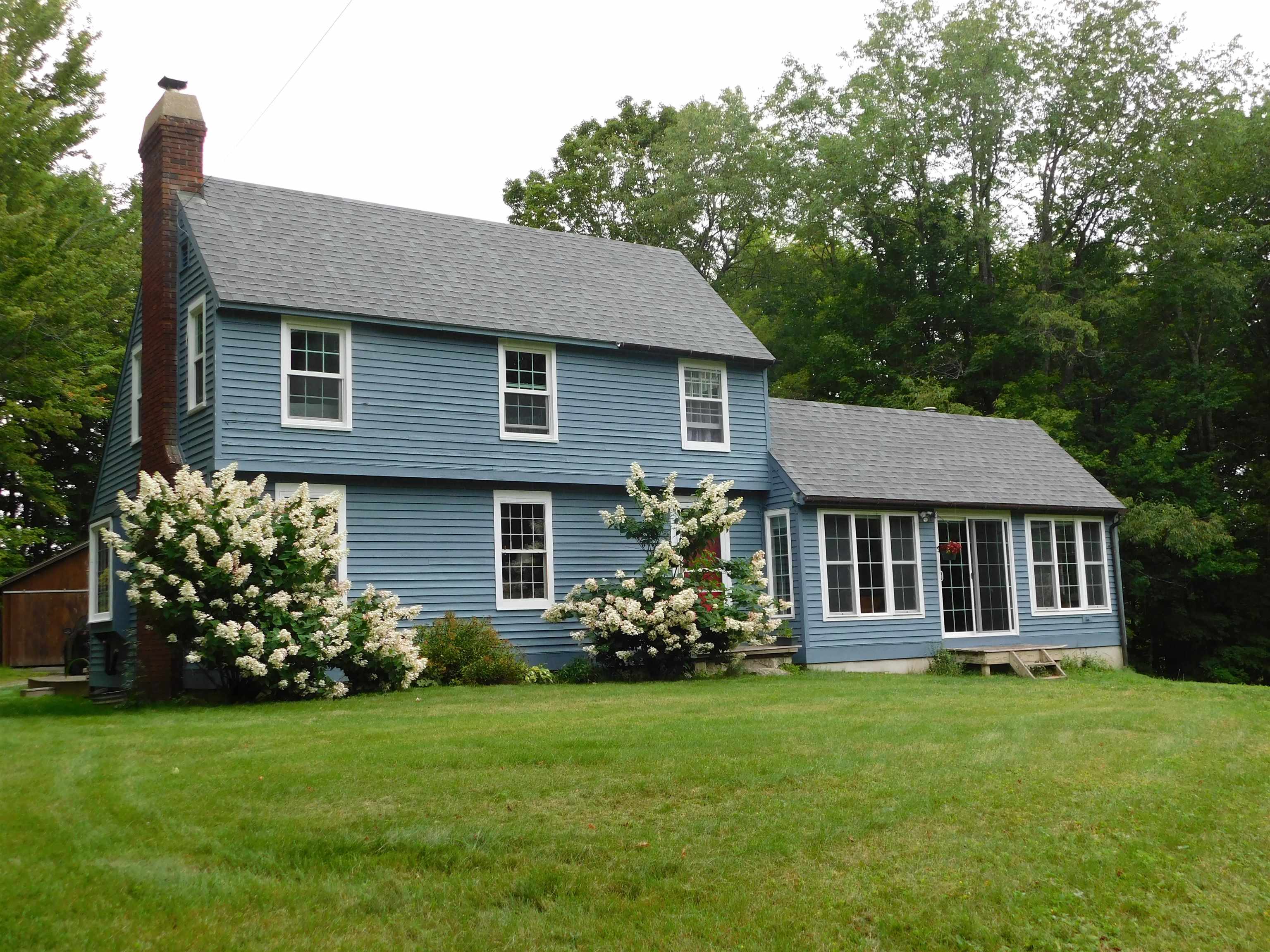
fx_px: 1321
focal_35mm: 36
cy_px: 476
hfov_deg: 51.4
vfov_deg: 39.7
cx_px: 635
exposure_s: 1/160
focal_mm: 6.3
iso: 125
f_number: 3.5
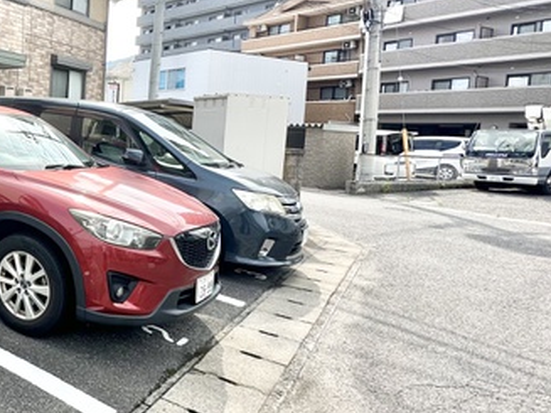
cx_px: -25
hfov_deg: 47.3
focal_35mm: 30
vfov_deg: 46.4
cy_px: 154
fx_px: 477
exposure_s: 1/716
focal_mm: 2.22
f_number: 2.2
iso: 40
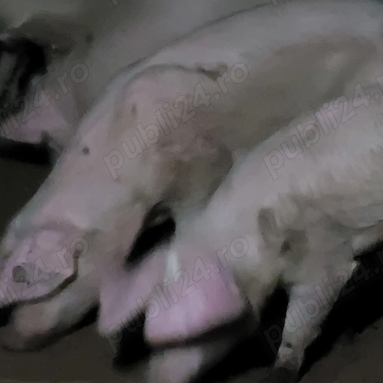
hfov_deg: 40.4
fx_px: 513
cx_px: 255
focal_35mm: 41
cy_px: 129
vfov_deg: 40.4
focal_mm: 5.4
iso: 2000
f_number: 1.8
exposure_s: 1/10
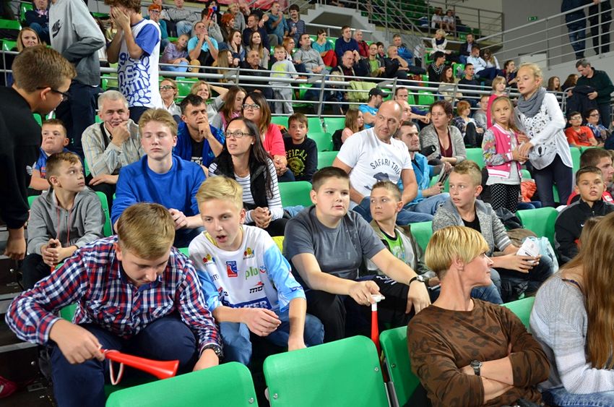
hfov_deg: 57.3
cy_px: 204
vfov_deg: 39.8
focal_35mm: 33
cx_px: 307
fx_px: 562
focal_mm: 22
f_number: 4
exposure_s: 1/60
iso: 500
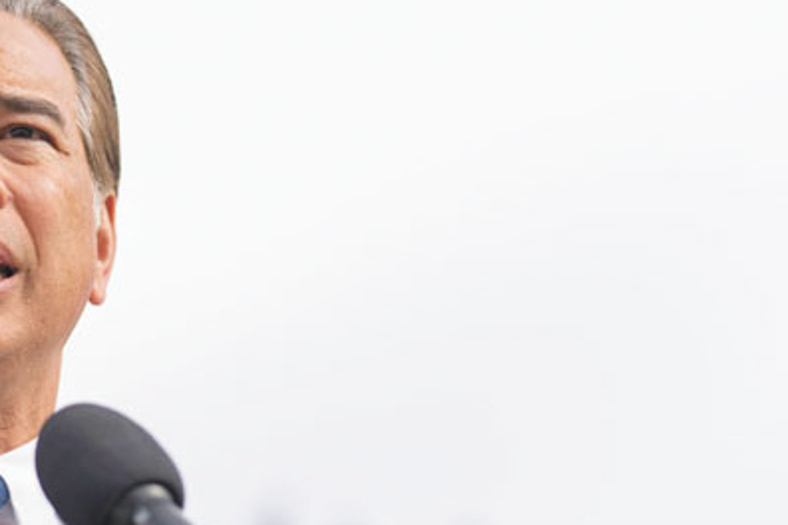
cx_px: 40
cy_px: 497
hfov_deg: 10.8
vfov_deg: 7.2
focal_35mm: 189
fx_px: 4137
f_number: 2.8
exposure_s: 1/1600
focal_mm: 87
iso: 200
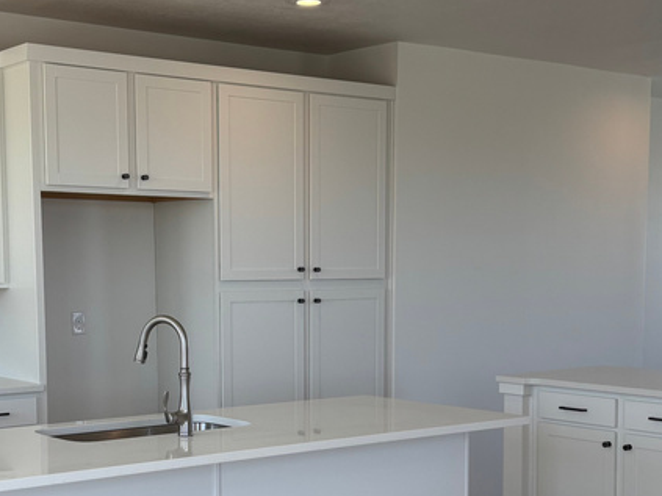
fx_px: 1204
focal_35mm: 63
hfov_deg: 30.7
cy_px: 369
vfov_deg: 23.1
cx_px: 296
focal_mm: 5.96
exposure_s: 1/216
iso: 40
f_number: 1.6
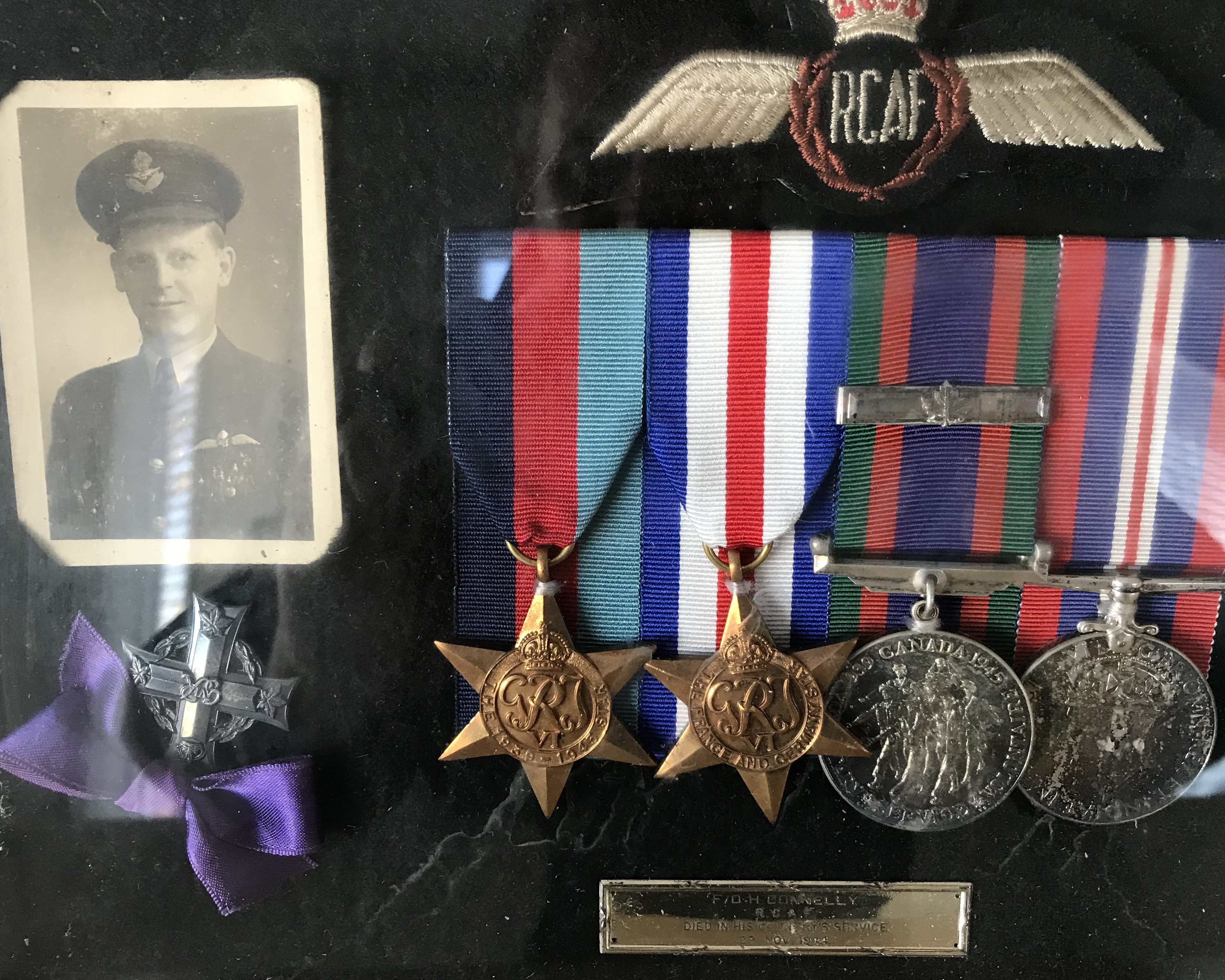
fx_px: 1124
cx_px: 599
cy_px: 480
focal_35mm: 31
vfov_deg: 47.1
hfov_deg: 57.2
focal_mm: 3.99
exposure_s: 1/30
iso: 32
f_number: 1.8
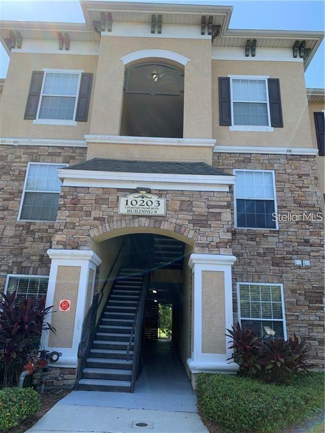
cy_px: 216
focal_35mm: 26
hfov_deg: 53.1
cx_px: 162
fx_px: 325
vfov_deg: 67.3
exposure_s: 1/463
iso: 25
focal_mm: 4.25
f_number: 1.8
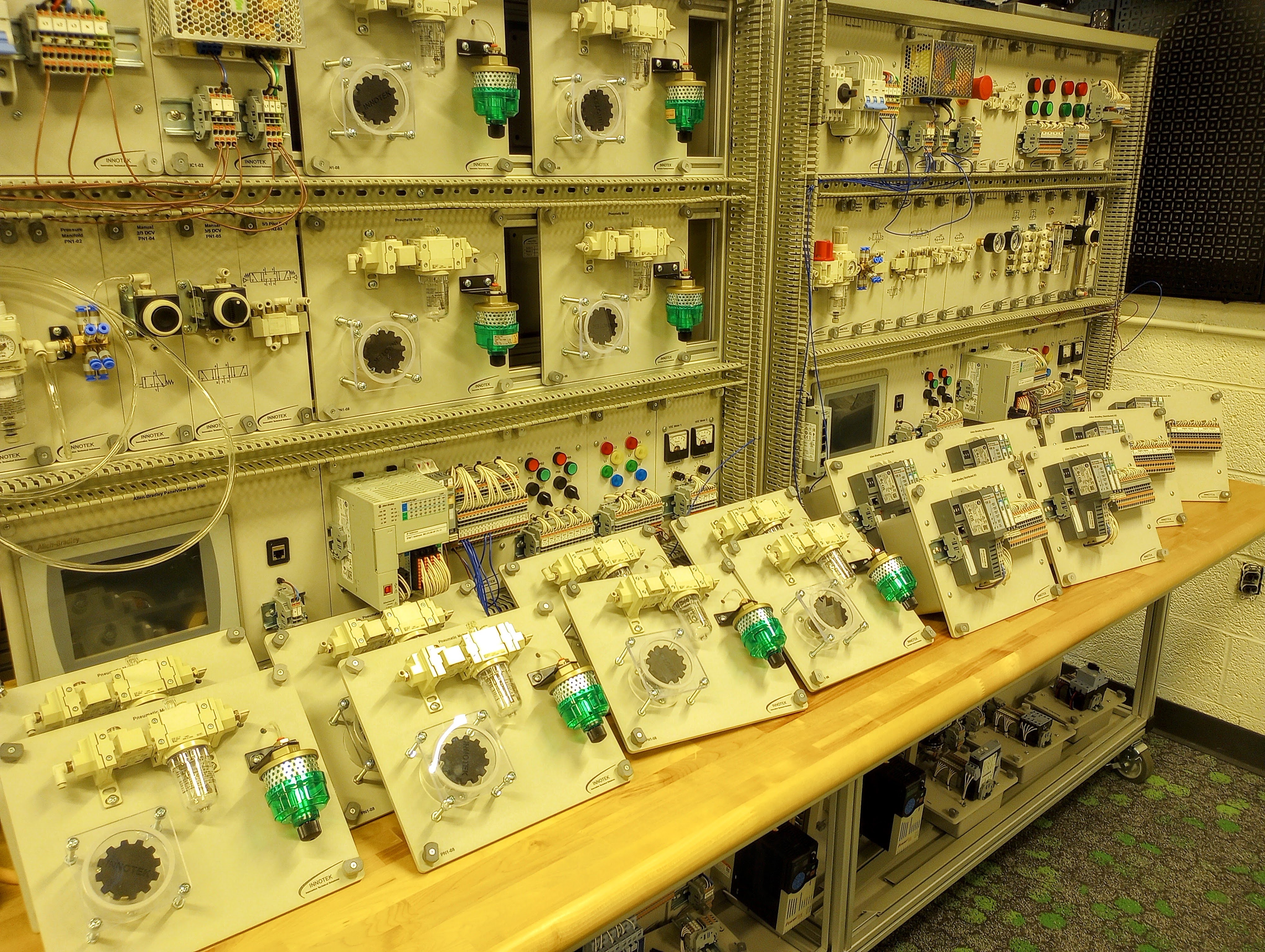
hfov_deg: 63.4
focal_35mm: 28
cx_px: 632
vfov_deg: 49.9
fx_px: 1025
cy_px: 476
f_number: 1.8
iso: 1156
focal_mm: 4.27
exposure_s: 1/24
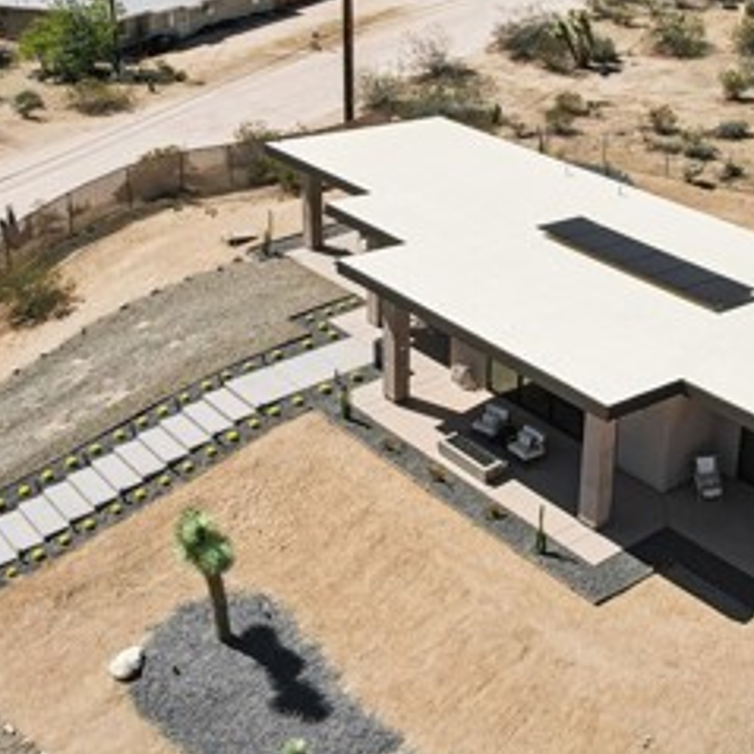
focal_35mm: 50
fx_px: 1232
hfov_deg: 34.0
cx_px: 398
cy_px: 191
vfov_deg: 33.4
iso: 130
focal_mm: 8.4
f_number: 2.8
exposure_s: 1/3000
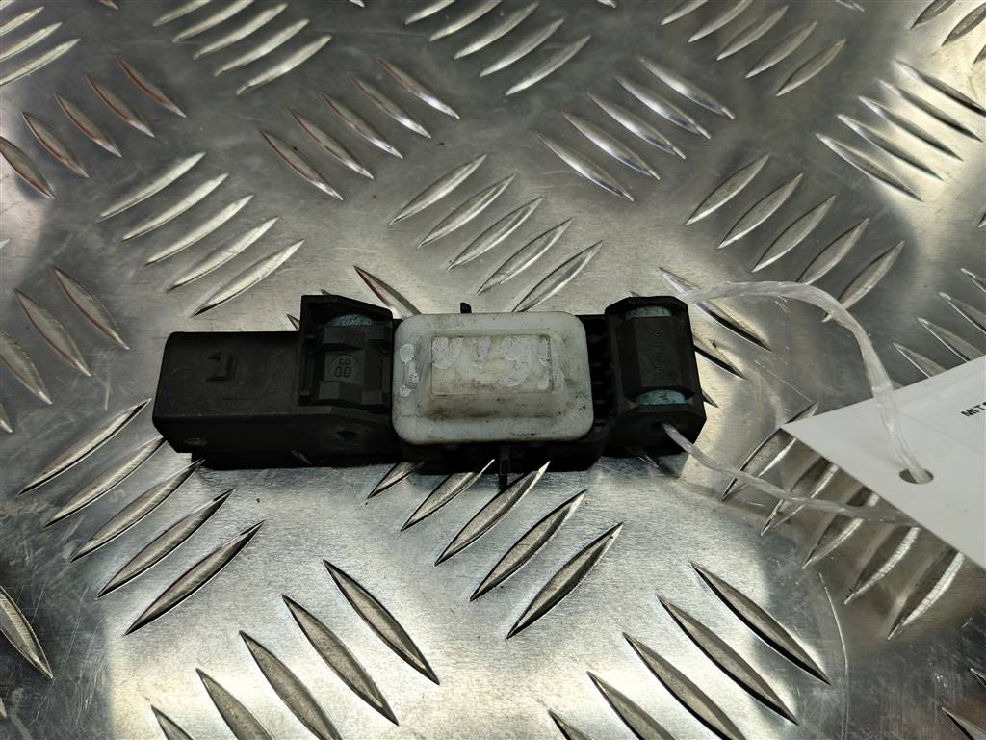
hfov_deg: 65.3
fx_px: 769
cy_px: 370
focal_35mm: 27
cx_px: 493
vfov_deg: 51.4
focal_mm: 4.11
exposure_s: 1/66.7
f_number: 1.6
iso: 127
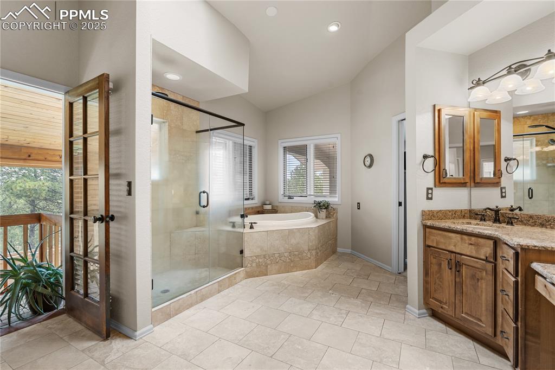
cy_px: 185
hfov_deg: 93.3
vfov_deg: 70.4
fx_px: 262
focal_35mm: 17
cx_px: 278
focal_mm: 17
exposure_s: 1/2.5
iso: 160
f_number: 8
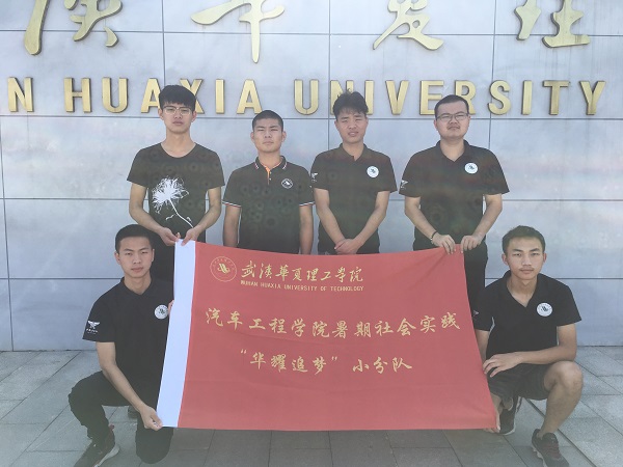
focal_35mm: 29
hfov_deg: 61.7
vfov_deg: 48.2
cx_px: 312
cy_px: 234
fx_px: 522
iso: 25
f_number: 2.2
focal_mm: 4.15
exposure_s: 1/582
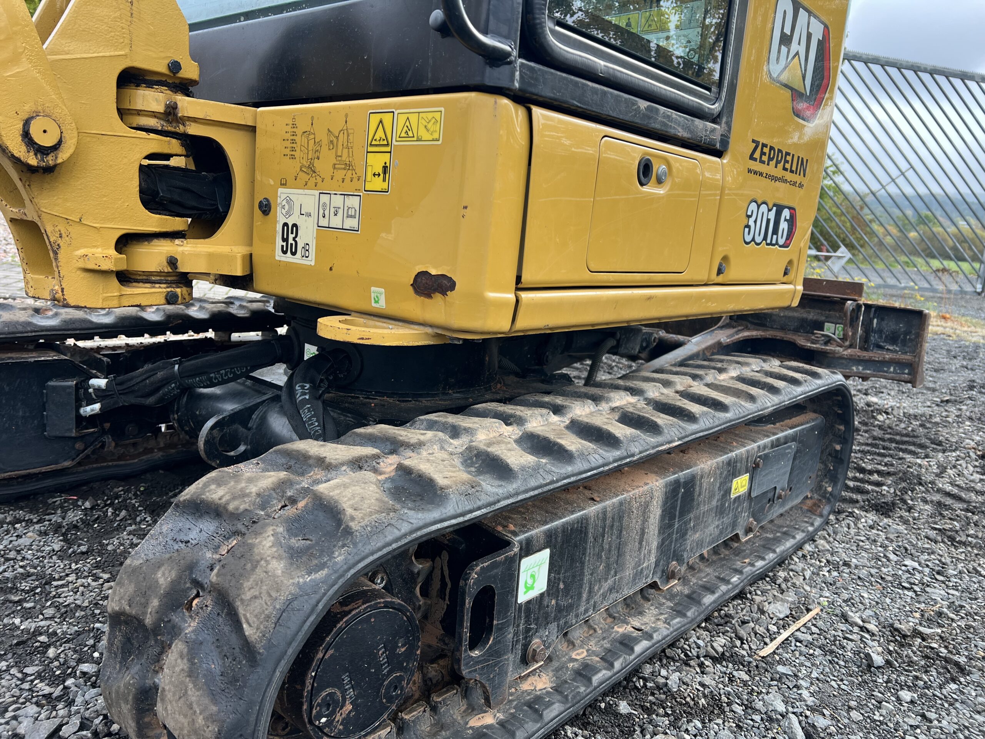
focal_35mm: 26
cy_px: 370
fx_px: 740
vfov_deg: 53.1
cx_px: 492
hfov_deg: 67.3
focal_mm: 5.7
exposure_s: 1/414
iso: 50
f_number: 1.5
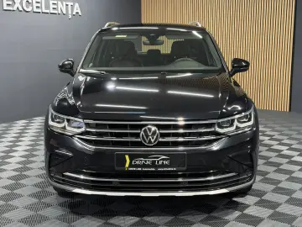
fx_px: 419
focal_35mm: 48
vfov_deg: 30.3
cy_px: 114
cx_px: 151
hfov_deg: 39.7
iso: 200
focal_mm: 6.76
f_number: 1.78
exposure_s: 1/50
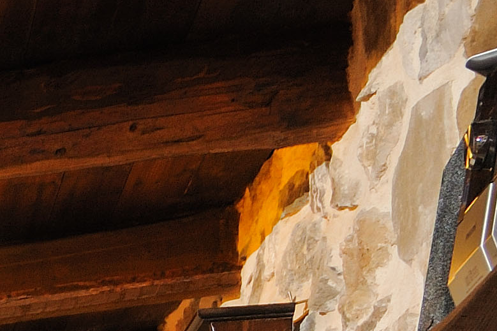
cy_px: 840
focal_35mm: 124
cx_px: -842
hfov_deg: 11.9
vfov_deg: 9.6
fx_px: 1708
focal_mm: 15
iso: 200
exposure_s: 1/3
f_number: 9
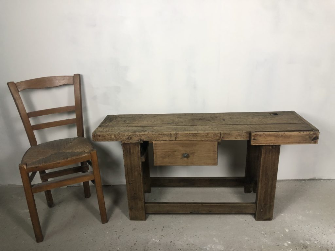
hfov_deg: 63.4
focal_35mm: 28
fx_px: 271
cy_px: 126
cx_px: 168
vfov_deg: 49.7
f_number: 1.8
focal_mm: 4
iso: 32
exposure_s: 1/25
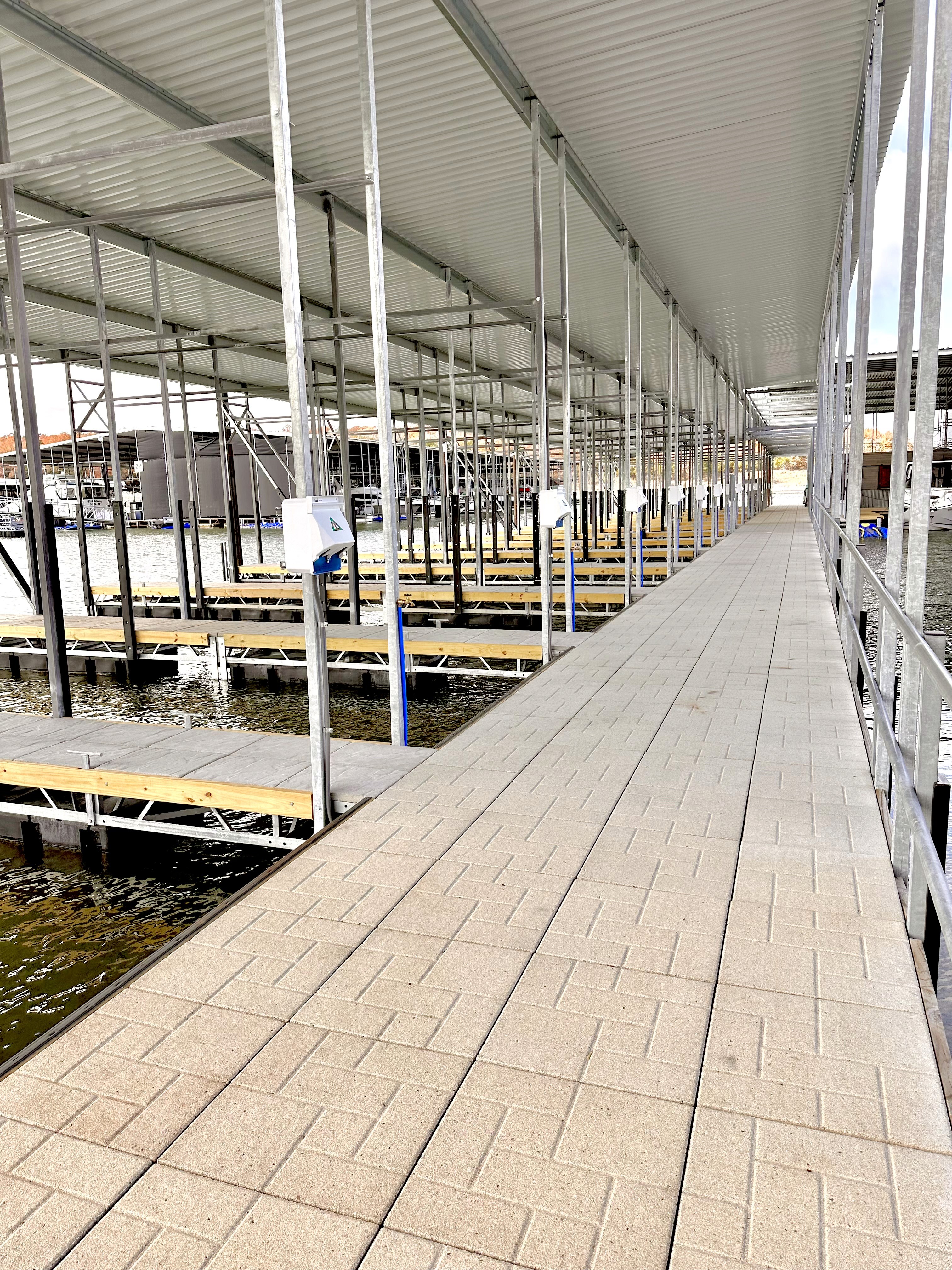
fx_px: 880
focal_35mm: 24
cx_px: 476
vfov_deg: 71.6
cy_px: 635
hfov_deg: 56.8
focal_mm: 6.86
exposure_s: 1/822
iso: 80
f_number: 1.78
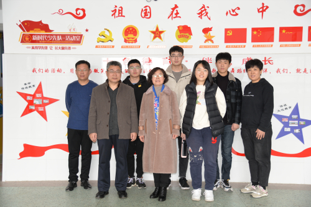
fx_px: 345
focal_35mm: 40
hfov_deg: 48.5
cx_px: 156
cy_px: 104
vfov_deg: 33.4
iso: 360
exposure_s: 1/125
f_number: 4
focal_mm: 40
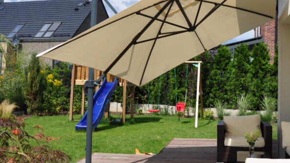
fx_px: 400
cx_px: 200
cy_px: 52
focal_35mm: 52
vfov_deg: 22.9
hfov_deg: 39.3
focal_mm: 22
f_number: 9
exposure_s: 1/320
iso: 200
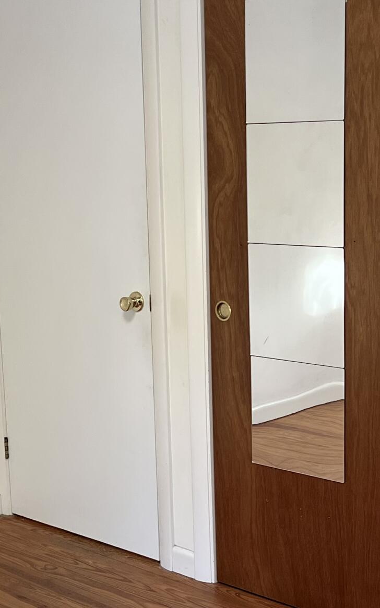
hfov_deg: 18.3
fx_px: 1177
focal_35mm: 71
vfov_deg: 28.9
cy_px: 377
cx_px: 123
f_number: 1.5
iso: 125
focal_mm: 5.7
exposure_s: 1/120
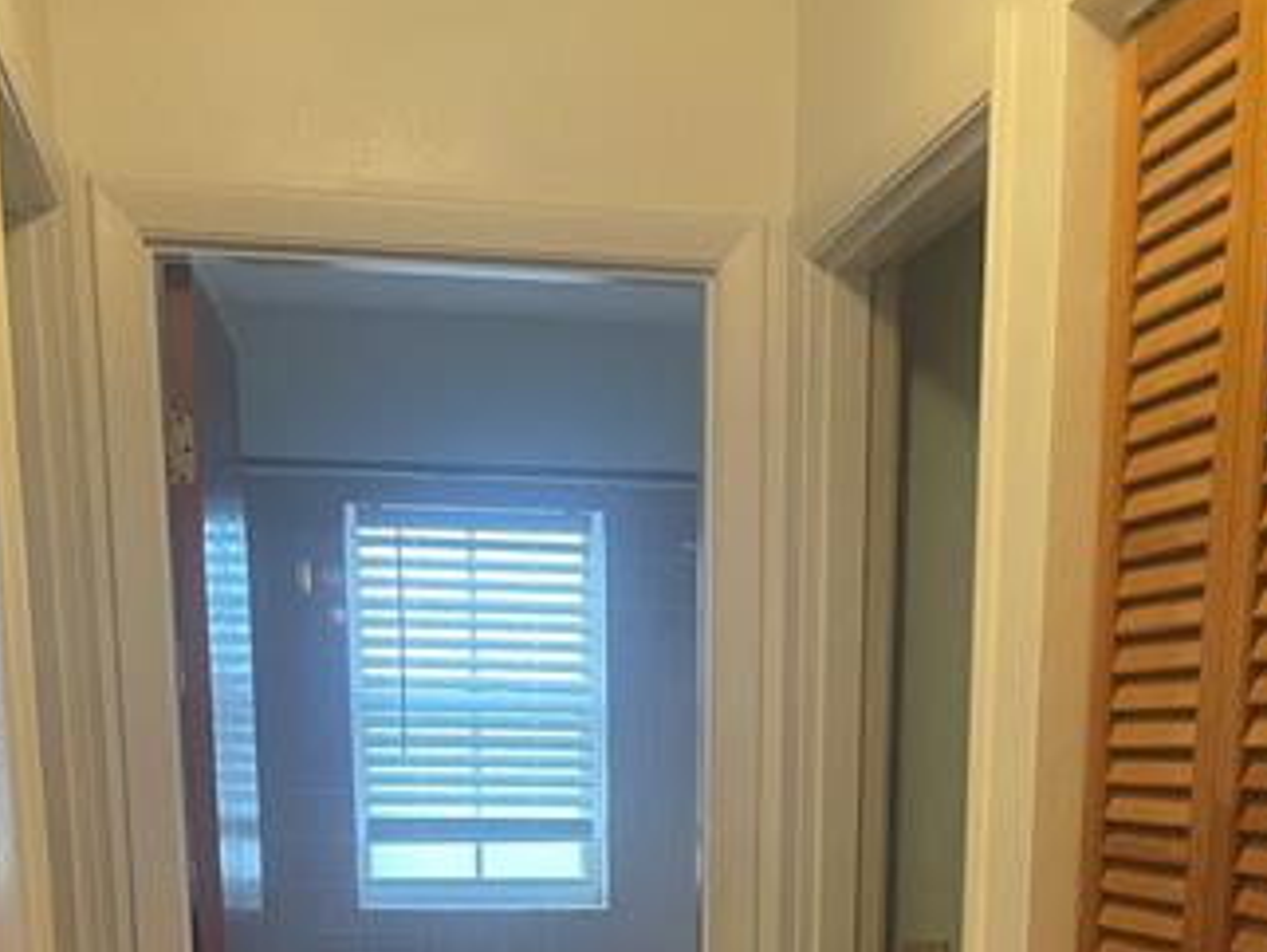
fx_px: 2271
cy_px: 1302
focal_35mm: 62
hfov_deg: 31.1
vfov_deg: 21.1
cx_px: 759
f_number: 1.6
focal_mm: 4.2
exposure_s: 1/60
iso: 250
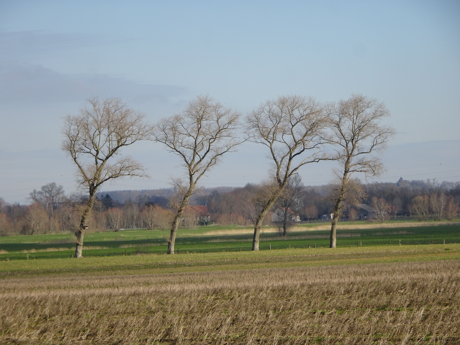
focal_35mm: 178
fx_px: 2365
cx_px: 230
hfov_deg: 11.1
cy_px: 172
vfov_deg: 8.3
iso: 80
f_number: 5.6
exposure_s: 1/320
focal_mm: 30.42
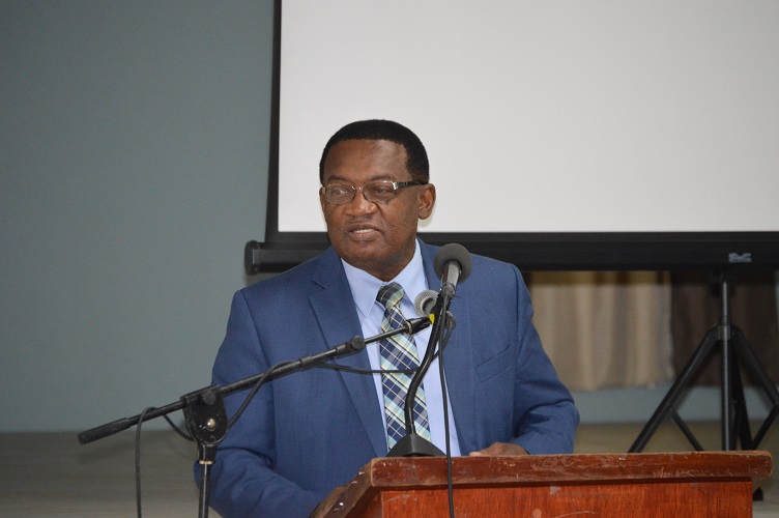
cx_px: 390
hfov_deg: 9.5
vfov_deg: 6.3
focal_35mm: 218
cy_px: 259
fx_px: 4702
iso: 2200
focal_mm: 145
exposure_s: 1/60
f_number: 5
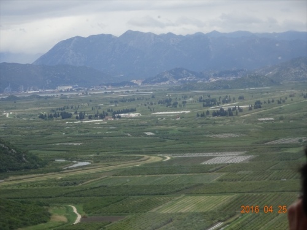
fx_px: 1233
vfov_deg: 10.7
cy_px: 115
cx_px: 154
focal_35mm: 139
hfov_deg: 14.2
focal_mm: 23.73
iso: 200
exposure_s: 1/250
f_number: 5.6
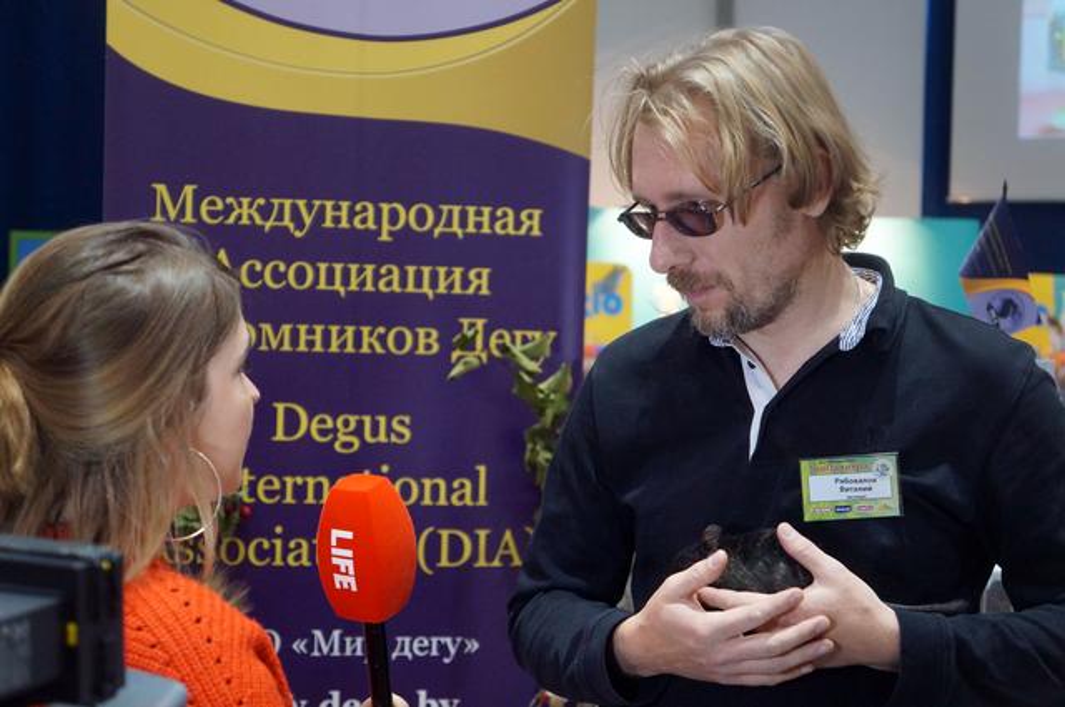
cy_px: 354
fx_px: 1773
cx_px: 532
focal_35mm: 60
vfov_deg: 22.6
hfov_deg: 33.4
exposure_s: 1/160
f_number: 4.5
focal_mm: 40
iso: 2500
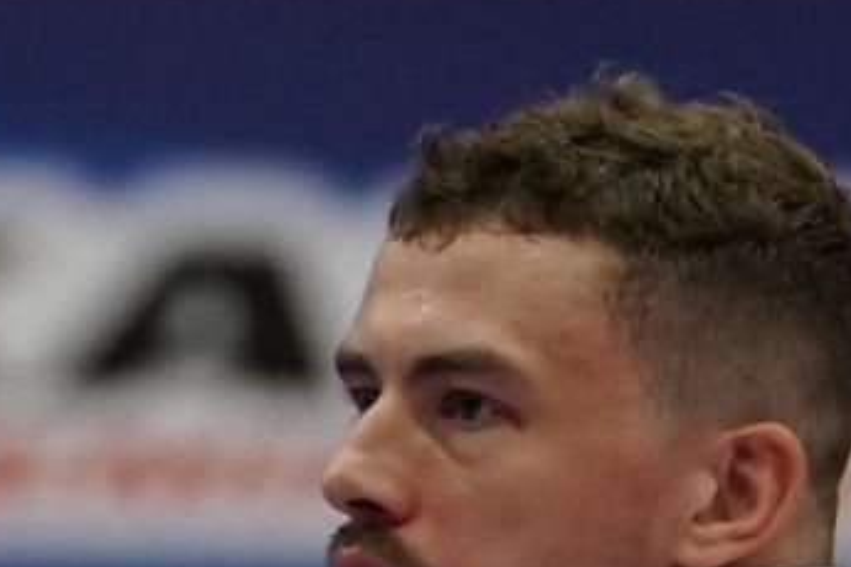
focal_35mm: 1425
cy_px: 814
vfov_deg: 1.0
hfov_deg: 1.4
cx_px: -338
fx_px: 33683
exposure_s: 1/1000
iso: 2500
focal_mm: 182
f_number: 2.8
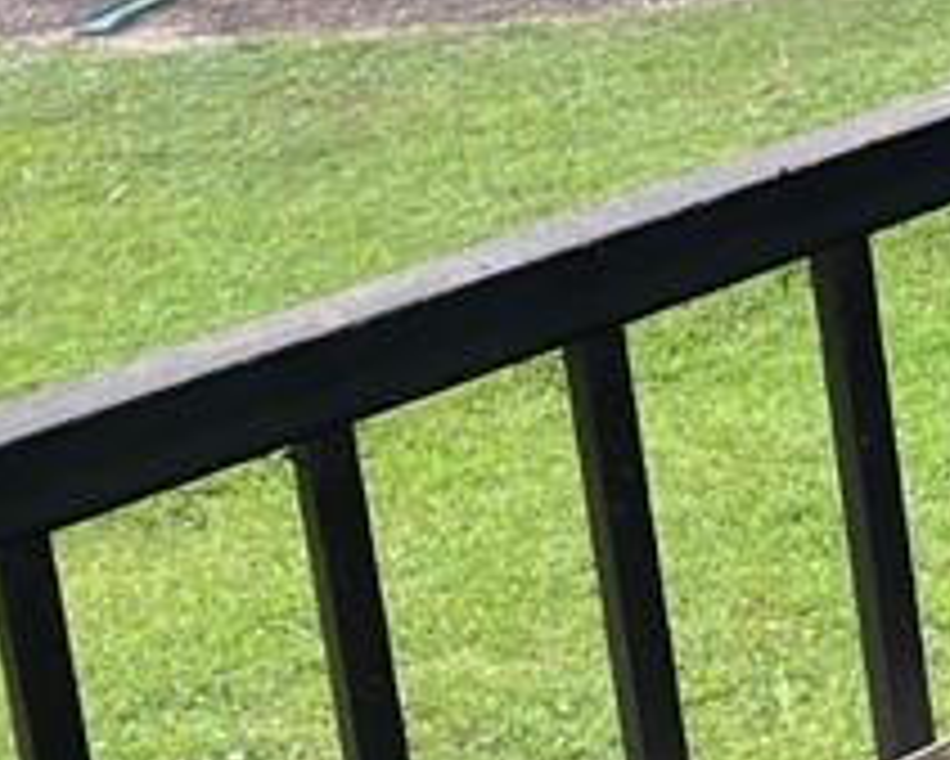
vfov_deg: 12.1
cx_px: 1400
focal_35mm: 123
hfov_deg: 14.6
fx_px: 3460
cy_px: -265
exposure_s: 1/435
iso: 50
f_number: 1.6
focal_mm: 5.1
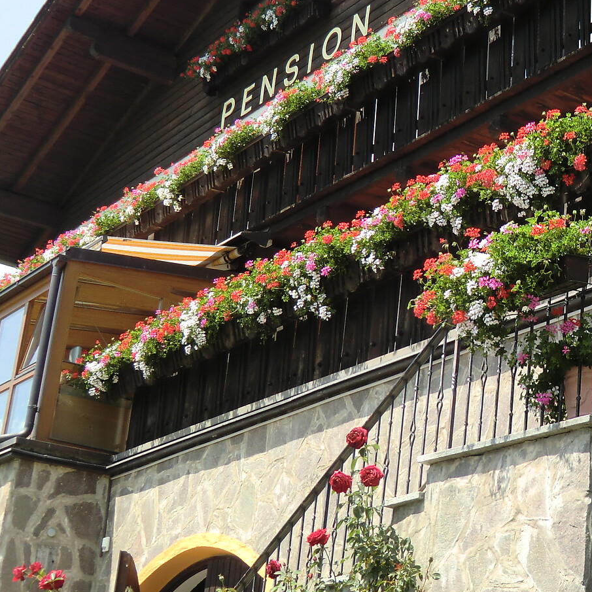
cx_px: 596
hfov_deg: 22.2
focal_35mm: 75
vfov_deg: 23.1
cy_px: 270
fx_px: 1451
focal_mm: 7.1
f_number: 3.8
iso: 64
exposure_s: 1/250
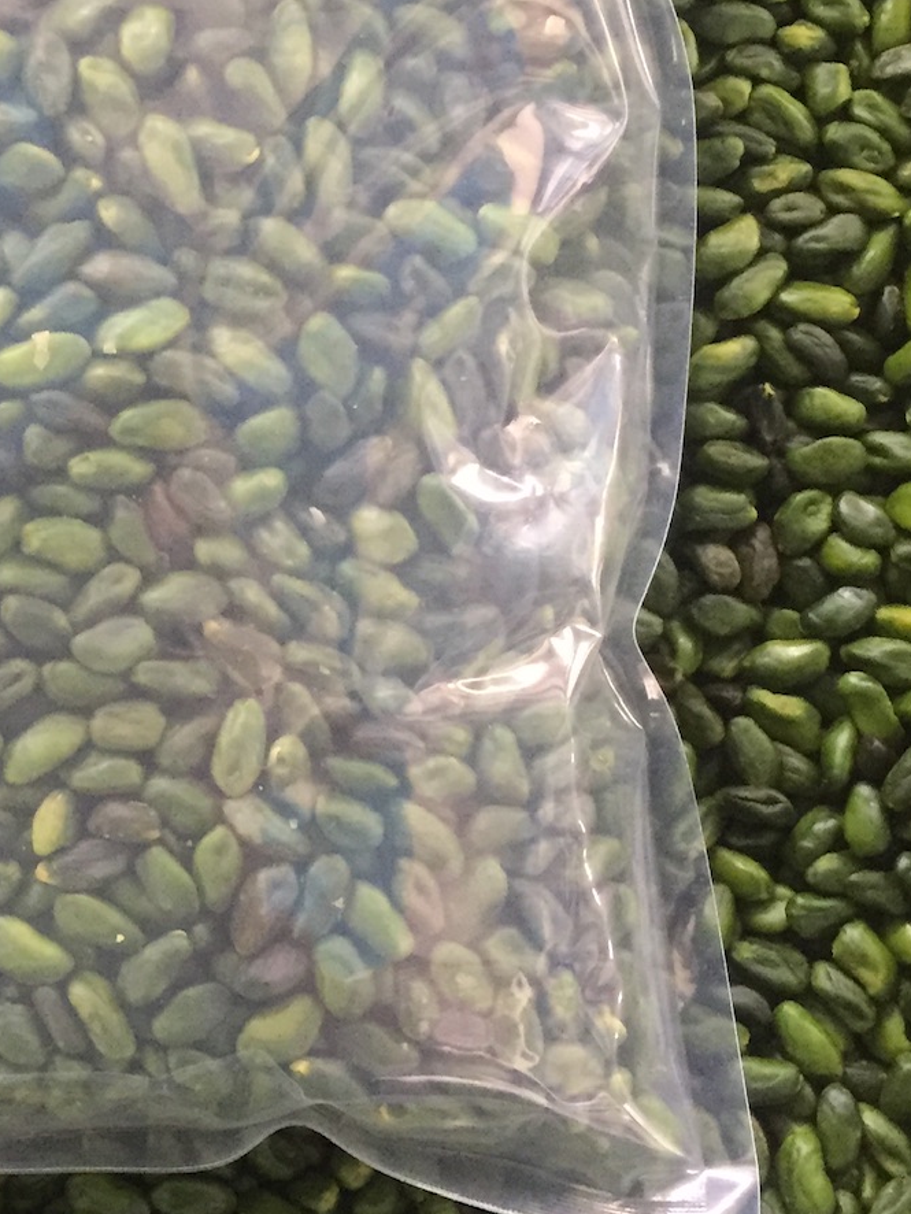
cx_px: 162
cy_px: 458
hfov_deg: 21.6
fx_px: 2350
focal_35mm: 67
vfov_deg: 28.9
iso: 320
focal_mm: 4.15
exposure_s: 1/17
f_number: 2.2
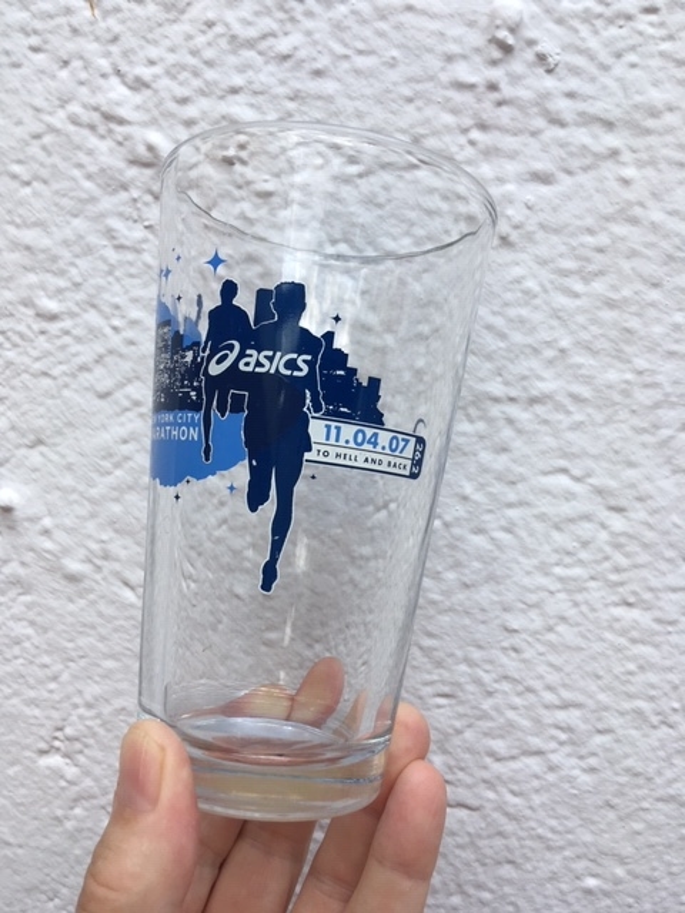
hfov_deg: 48.2
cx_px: 342
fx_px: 765
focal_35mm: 29
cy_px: 456
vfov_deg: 61.7
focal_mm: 4.15
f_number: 2.2
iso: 25
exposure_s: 1/330
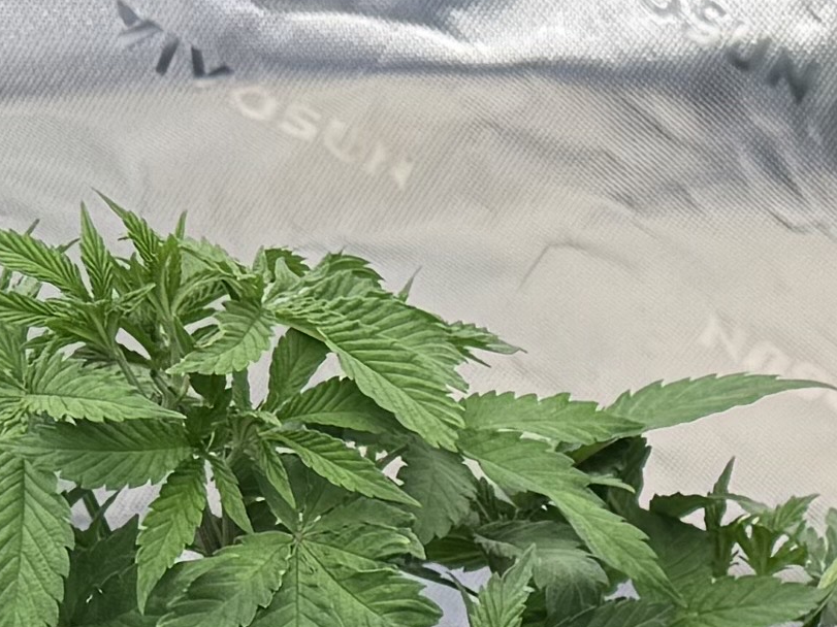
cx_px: 1588
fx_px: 4086
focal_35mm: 169
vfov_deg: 8.1
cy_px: 1513
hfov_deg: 10.8
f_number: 1.78
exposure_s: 1/730
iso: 80
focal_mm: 6.76
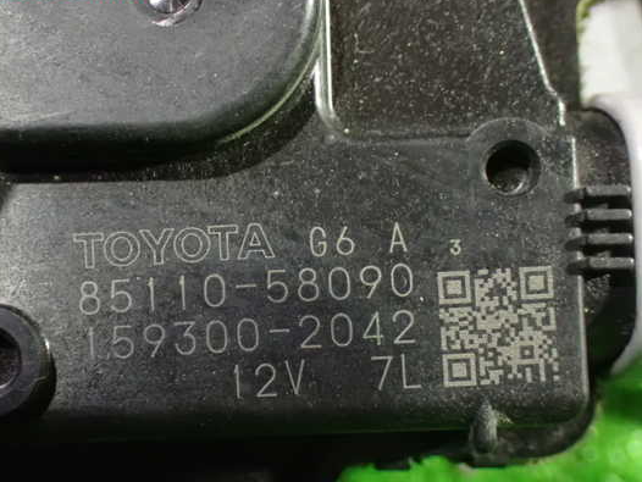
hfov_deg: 33.7
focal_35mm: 57
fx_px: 1058
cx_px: 278
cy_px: 249
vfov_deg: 25.7
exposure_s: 1/15
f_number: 3.2
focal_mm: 9.01
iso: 1600
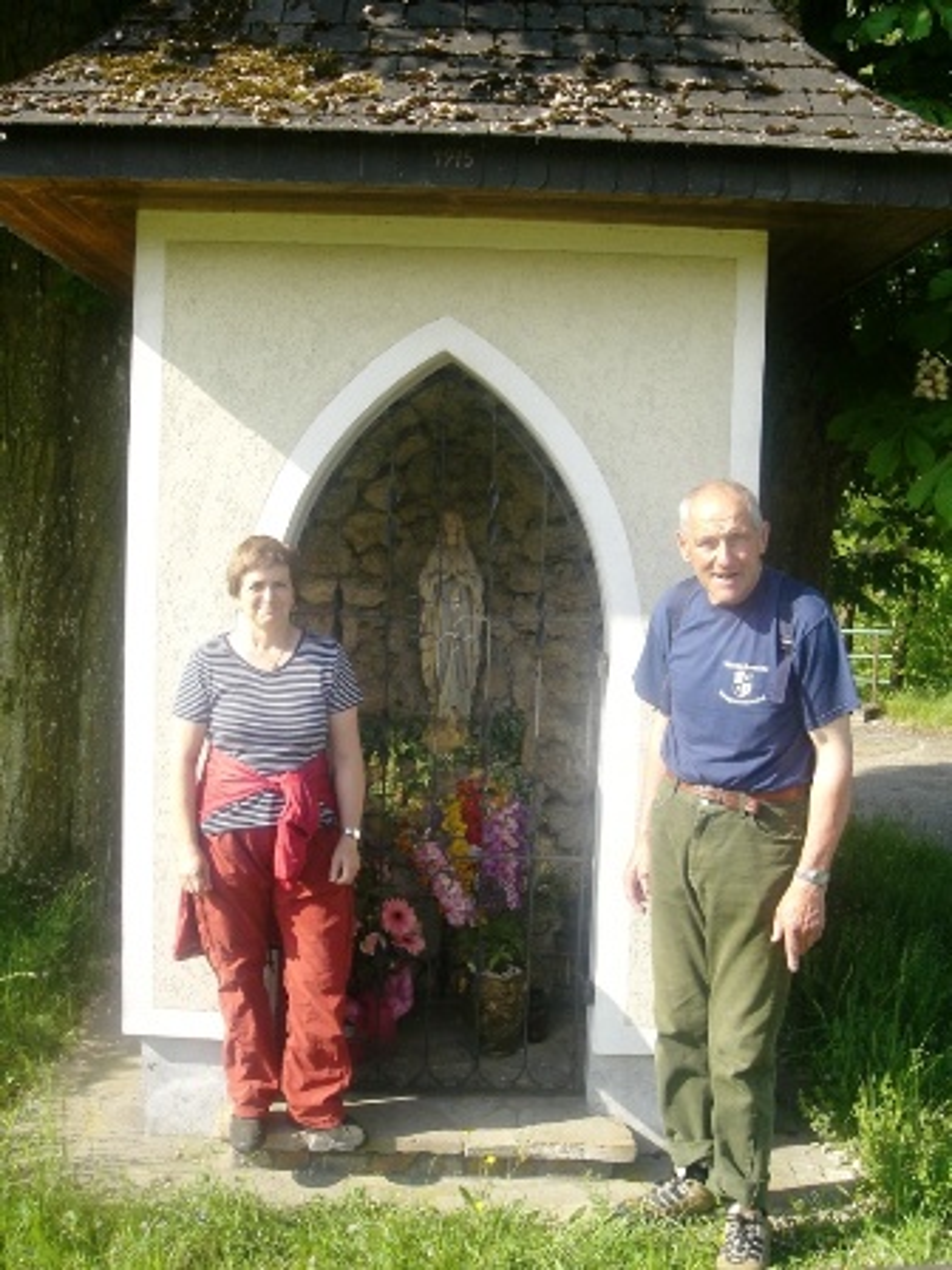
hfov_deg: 37.7
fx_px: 1393
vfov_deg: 49.0
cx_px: 476
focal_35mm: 38
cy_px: 635
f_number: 4.4
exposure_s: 1/200
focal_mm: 6.3
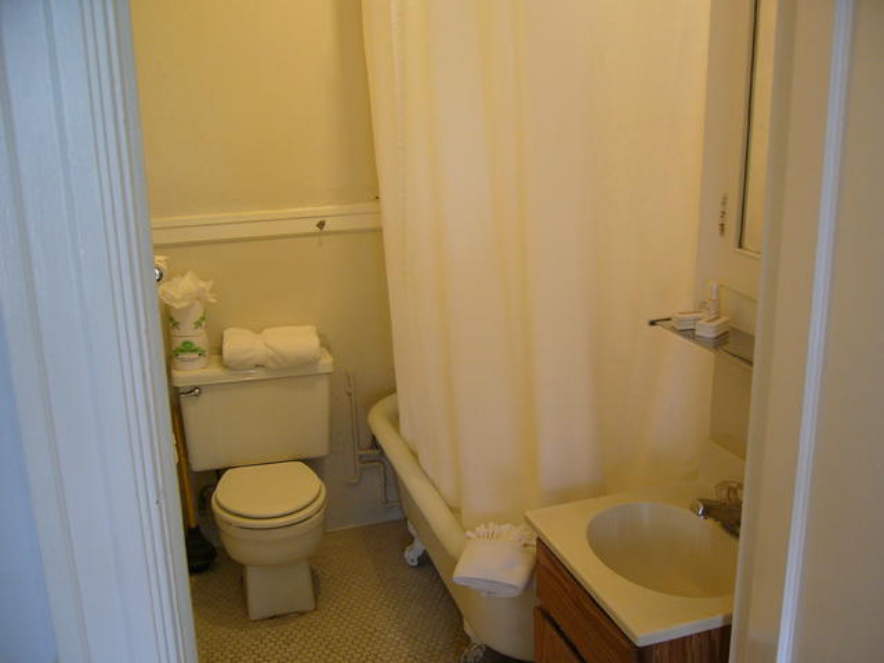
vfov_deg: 40.7
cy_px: 332
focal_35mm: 35
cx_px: 442
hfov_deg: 52.6
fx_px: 894
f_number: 2.8
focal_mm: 5.8
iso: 150
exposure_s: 1/13
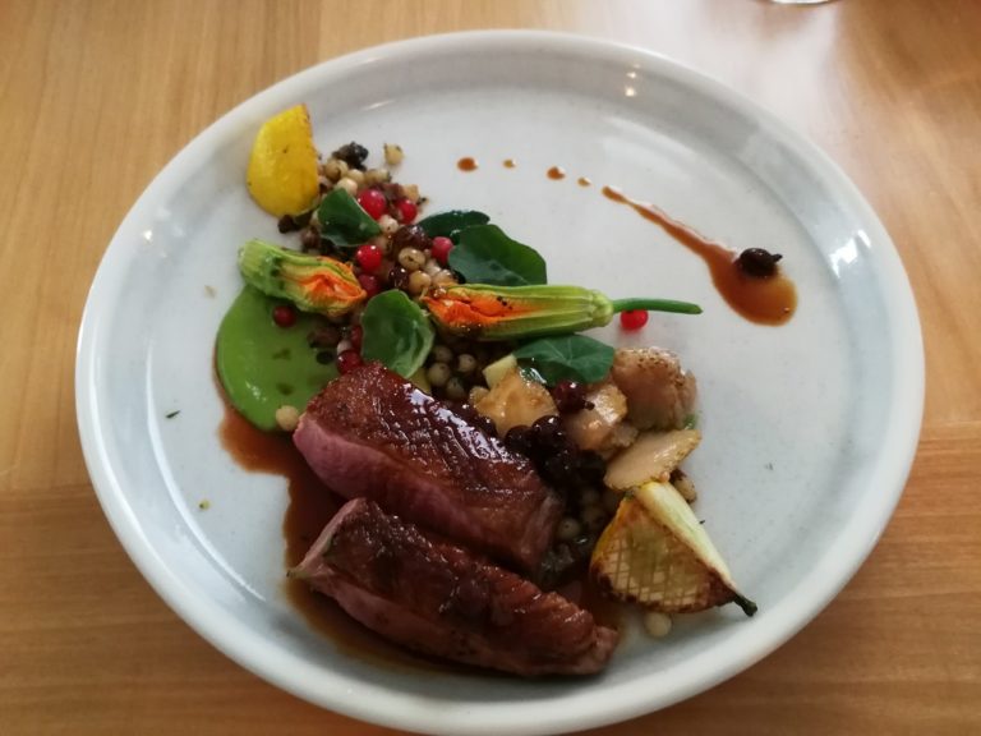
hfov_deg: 65.3
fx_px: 765
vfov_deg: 51.4
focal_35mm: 27
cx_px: 490
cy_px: 368
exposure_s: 1/24
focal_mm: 3.95
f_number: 2.2
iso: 400
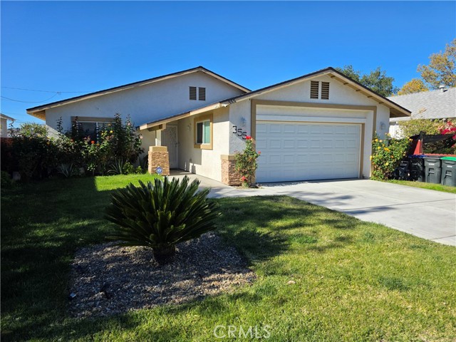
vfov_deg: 58.9
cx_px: 228
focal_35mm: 23
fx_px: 303
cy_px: 171
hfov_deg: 73.9
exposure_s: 1/5608
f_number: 1.7
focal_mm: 6.3
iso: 80
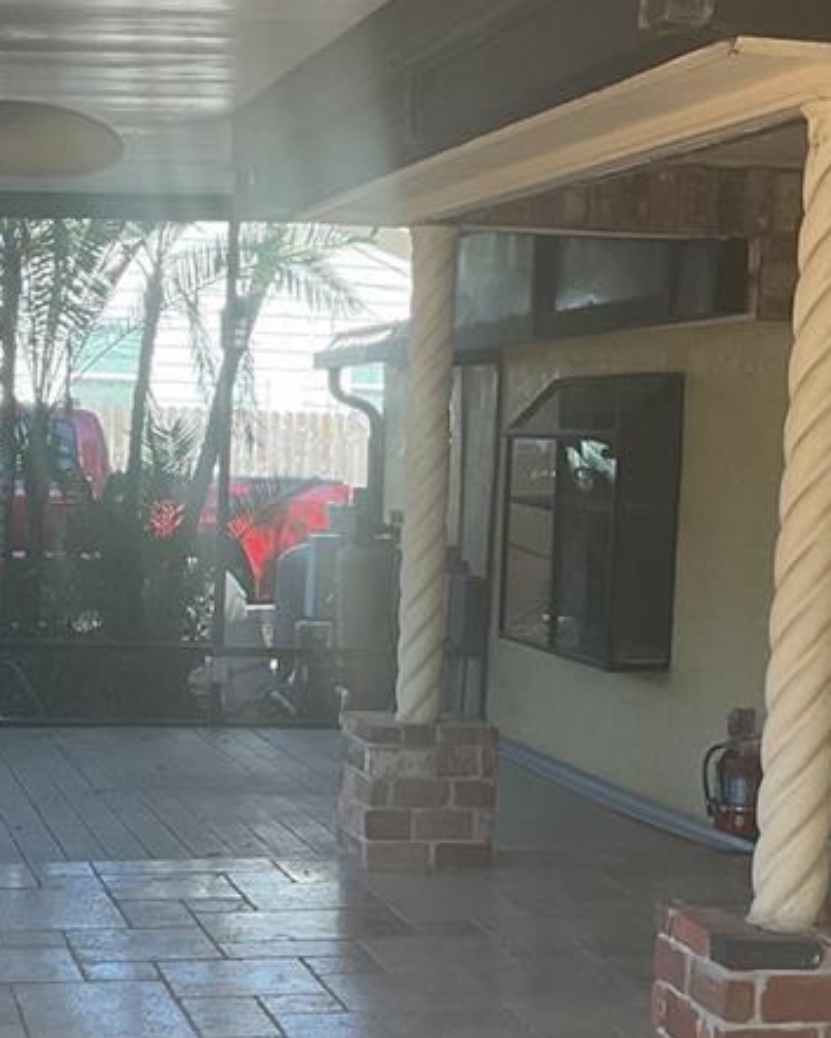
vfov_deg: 24.6
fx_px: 2366
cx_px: 297
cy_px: 730
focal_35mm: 77
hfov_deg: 19.9
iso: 16
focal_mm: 3
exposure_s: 1/212
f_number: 1.8
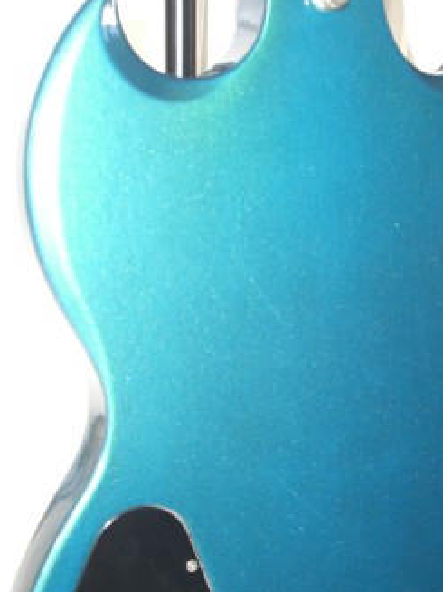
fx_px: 1059
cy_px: 372
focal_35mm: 62
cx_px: 345
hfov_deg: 23.3
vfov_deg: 31.1
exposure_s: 1/60
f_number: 2.7
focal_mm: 6.2
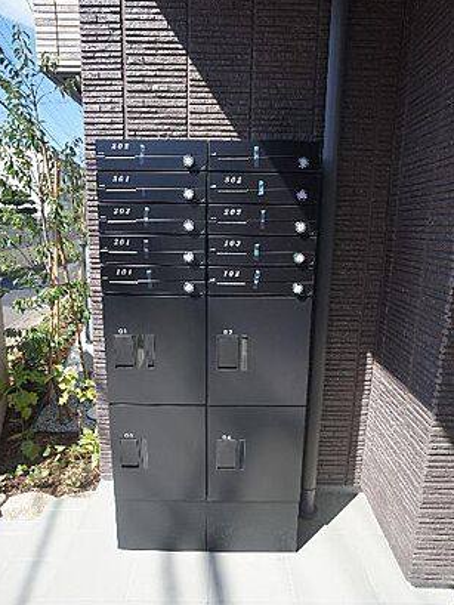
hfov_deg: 51.4
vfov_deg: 65.3
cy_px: 299
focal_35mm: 27
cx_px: 220
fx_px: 472
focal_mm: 16
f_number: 5.6
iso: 100
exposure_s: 1/200
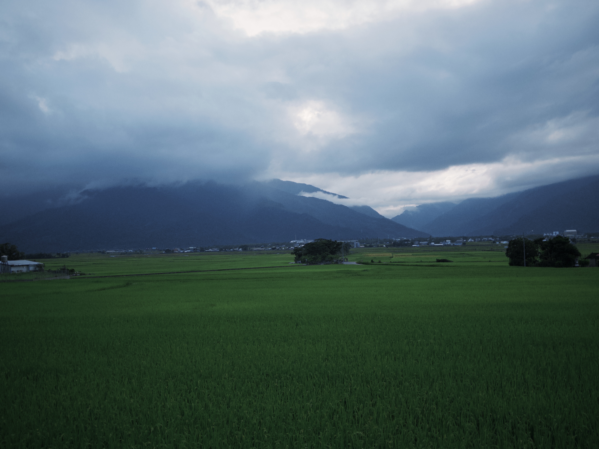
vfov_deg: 53.1
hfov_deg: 67.3
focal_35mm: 26
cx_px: 300
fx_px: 450
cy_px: 224
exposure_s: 1/2193
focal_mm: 5.96
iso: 50
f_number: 1.6
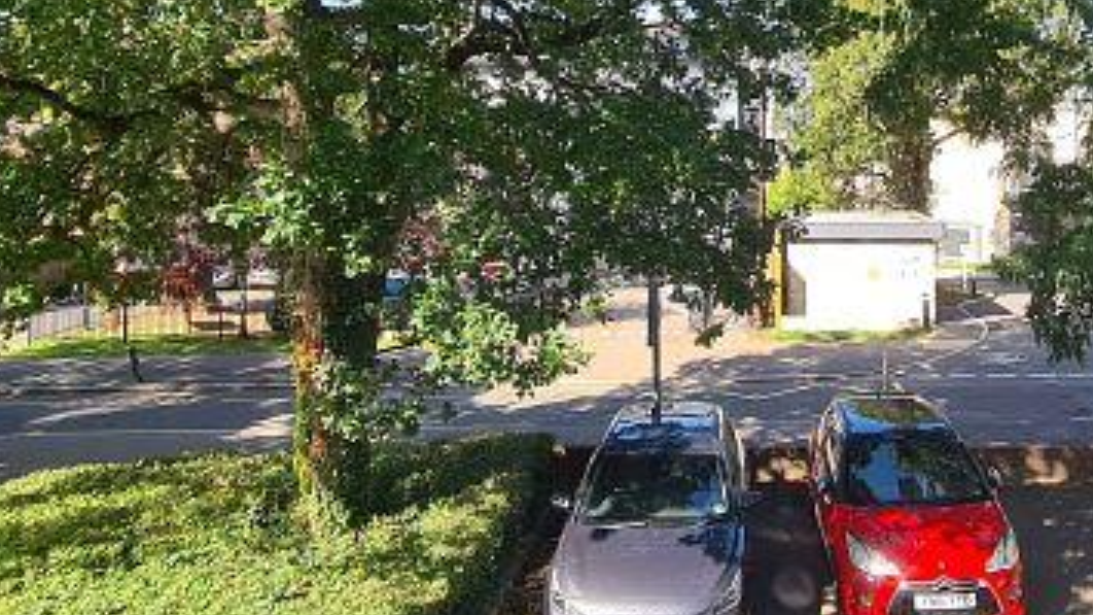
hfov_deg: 59.7
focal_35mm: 32
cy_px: 121
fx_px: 927
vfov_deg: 35.4
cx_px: 719
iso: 50
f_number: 2.2
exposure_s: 1/375
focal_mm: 2.2
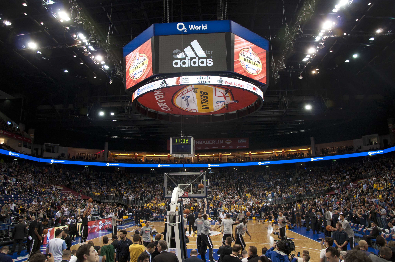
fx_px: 296
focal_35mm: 27
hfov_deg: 67.4
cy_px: 131
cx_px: 198
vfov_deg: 47.8
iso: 800
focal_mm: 18
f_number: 3.5
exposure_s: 1/160
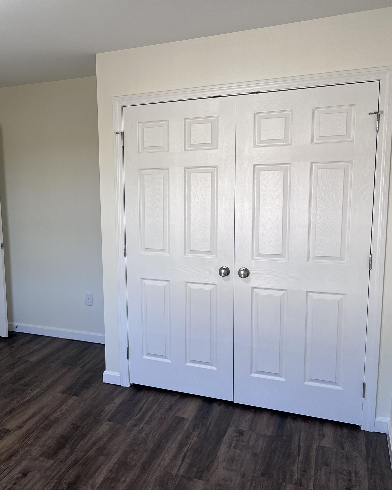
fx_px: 493
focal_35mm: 34
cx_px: 76
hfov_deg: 41.4
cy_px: 246
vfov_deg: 52.8
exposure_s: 1/120
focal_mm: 5.7
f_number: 1.5
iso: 80
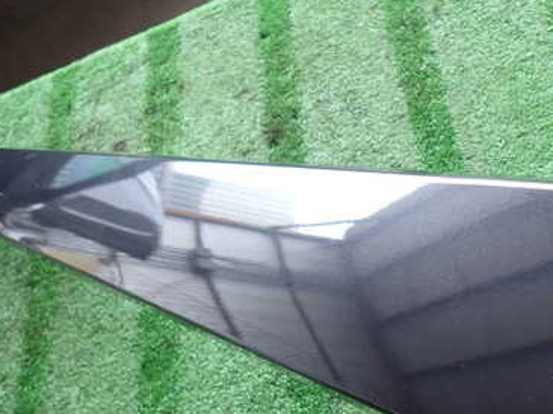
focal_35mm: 41
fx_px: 655
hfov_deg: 45.2
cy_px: 249
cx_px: 361
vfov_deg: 35.0
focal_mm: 4.5
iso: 125
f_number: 2
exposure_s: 1/60
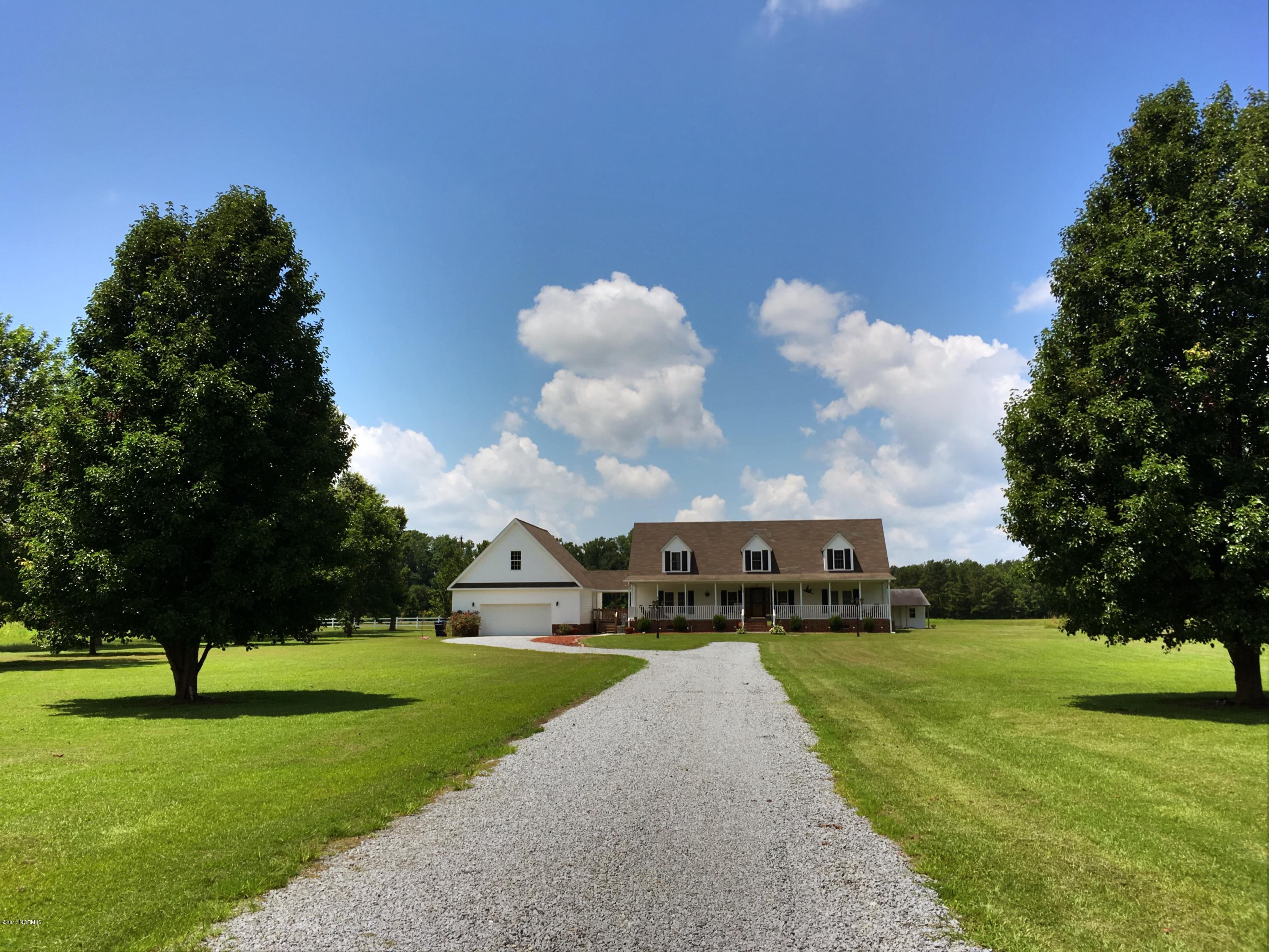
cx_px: 634
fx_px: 1063
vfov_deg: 48.2
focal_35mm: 29
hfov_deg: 61.7
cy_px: 476
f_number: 2.2
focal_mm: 4.15
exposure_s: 1/5917
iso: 25
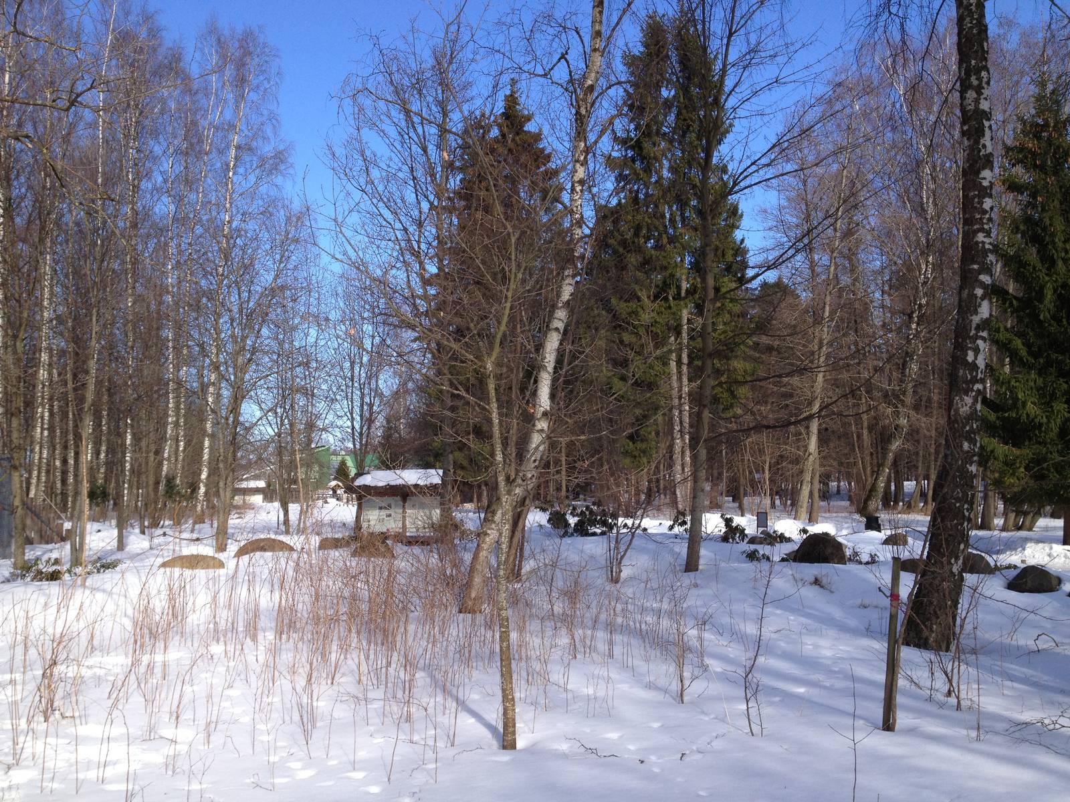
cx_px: 535
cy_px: 401
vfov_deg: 40.7
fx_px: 1082
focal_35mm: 35
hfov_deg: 52.6
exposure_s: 1/1346
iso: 50
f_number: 2.4
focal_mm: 4.28
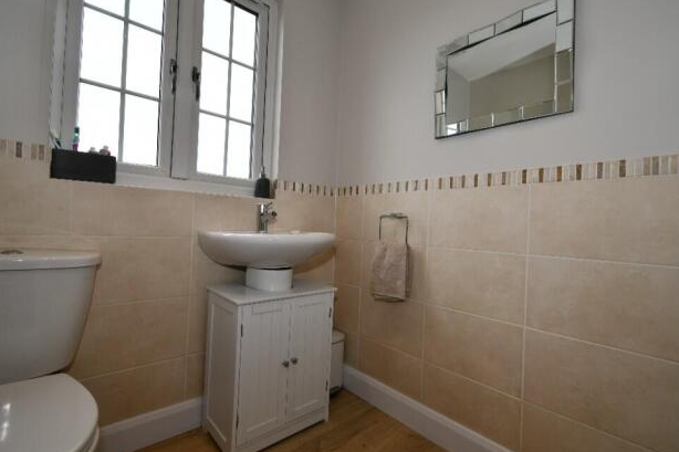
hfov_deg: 96.8
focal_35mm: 16
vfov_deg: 73.7
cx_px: 339
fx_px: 302
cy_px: 220
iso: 200
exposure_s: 1/125
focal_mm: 10
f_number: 5.6
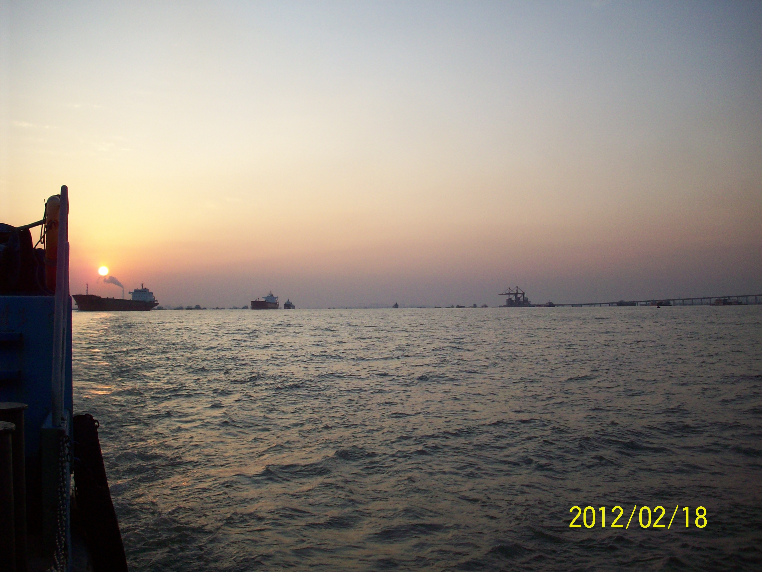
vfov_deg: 38.7
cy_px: 286
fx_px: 814
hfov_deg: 50.1
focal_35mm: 37
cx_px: 381
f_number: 2.8
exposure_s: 1/483
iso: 80
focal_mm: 6.2
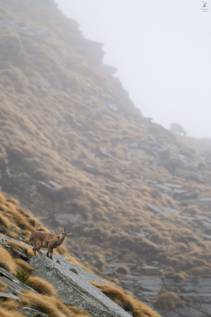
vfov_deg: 4.1
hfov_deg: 2.7
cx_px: 106
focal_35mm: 500
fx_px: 4401
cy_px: 158
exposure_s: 1/400
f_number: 6.3
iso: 200
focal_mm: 500
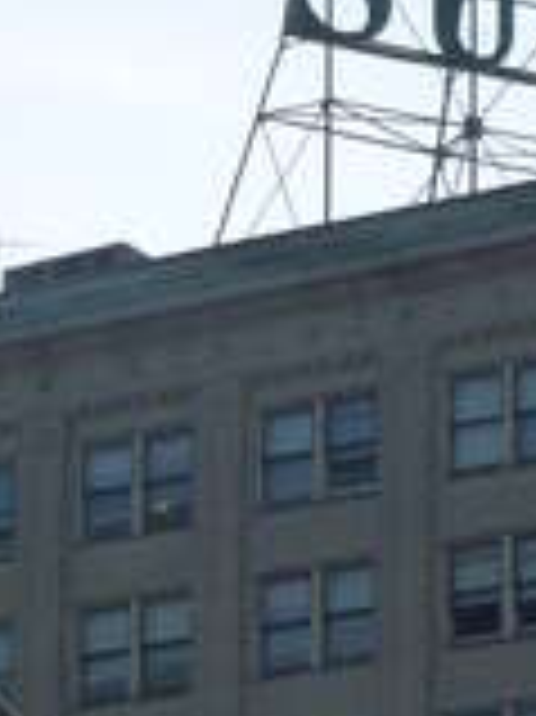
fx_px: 5210
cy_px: 968
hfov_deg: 5.9
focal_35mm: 252
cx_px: 437
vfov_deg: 7.8
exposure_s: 1/160
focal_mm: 9
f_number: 11
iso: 160
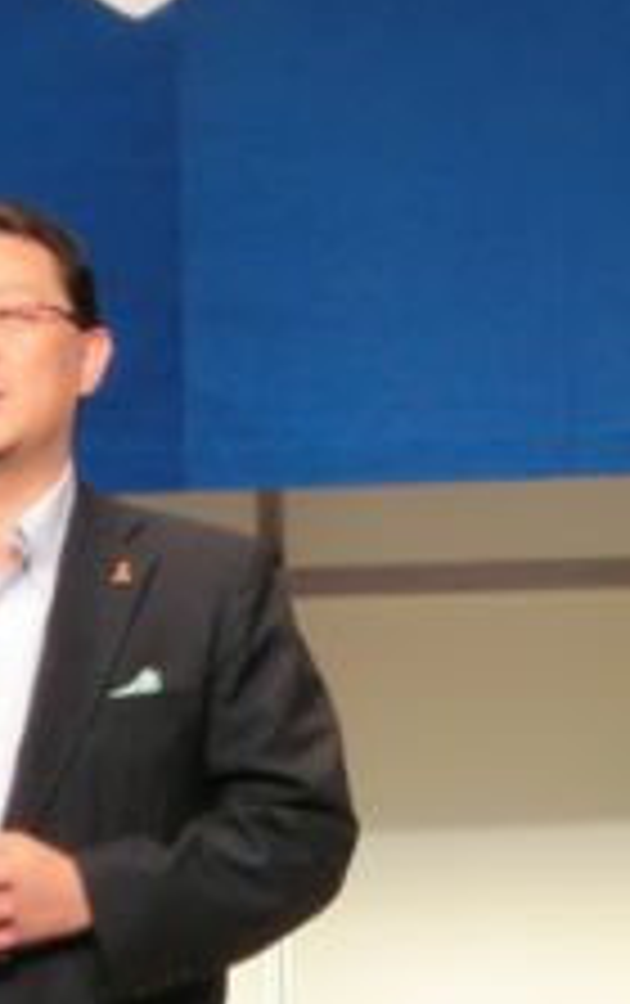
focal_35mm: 465
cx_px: 500
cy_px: 389
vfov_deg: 4.5
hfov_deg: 2.8
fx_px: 12733
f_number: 5.9
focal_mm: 35
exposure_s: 1/100
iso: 640
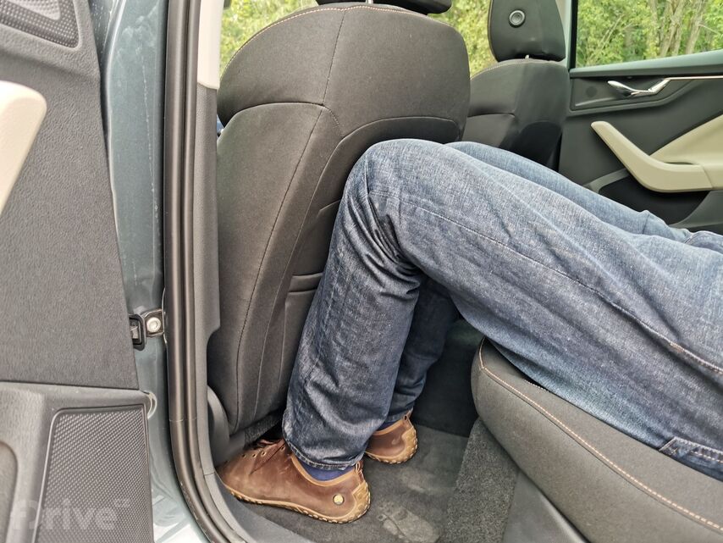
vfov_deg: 53.1
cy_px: 272
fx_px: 543
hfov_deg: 67.3
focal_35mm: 26
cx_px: 362
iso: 64
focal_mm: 4.66
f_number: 1.4
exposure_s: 1/99.9
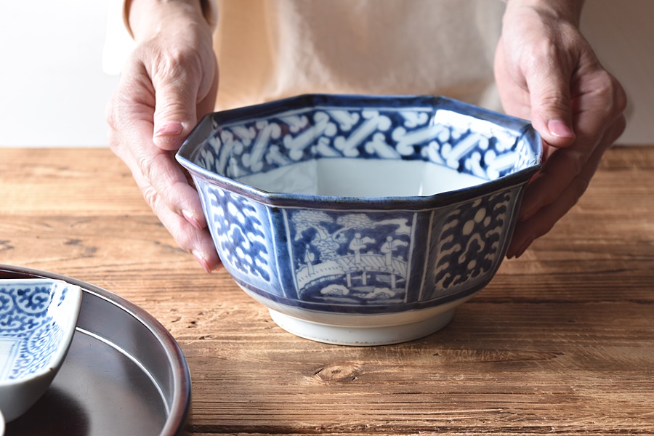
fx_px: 1499
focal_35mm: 82
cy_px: 218
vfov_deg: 16.6
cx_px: 327
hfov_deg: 24.6
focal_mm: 55
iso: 200
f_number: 5.6
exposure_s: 1
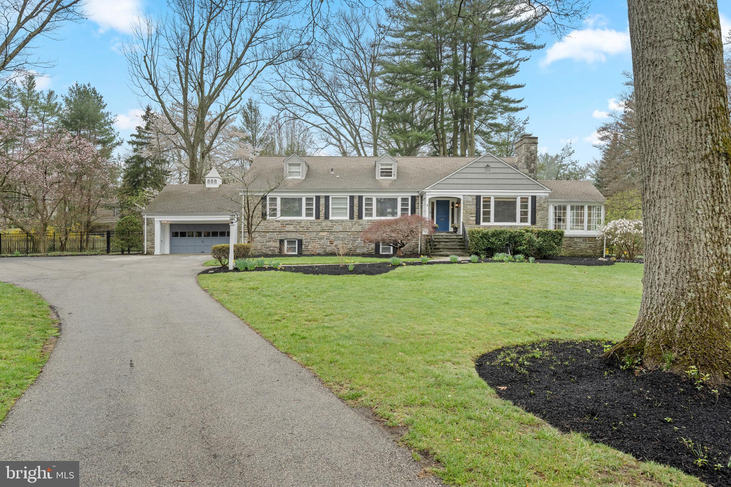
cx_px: 366
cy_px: 244
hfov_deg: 78.6
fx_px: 447
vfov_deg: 57.2
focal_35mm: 22
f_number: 7.1
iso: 500
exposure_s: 1/100
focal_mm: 22
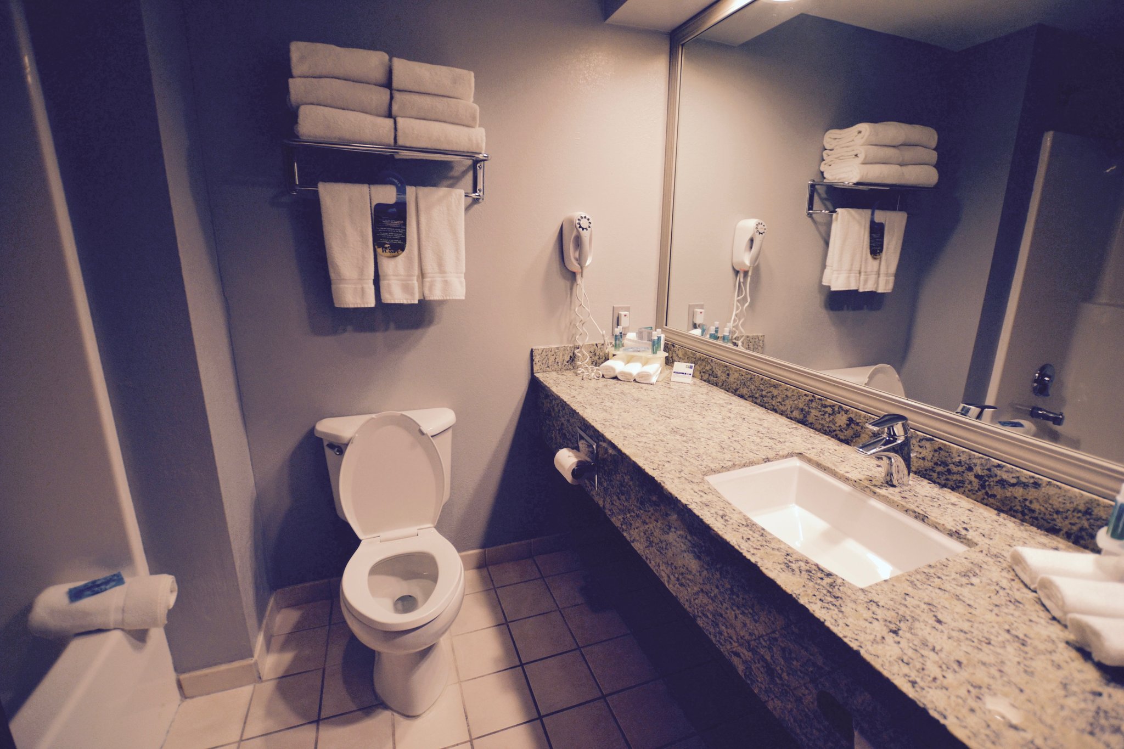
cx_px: 562
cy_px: 374
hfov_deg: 100.4
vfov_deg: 77.3
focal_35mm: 15
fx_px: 468
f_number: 3.5
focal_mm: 10
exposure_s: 1/60
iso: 560
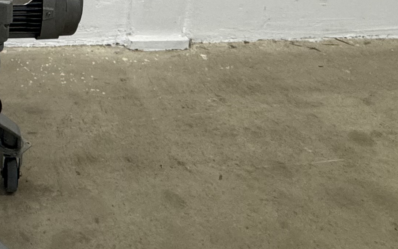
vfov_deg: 21.0
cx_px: -85
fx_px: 597
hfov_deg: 30.9
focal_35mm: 55
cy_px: -89
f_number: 2.2
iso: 200
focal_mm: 2.22
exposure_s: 1/100
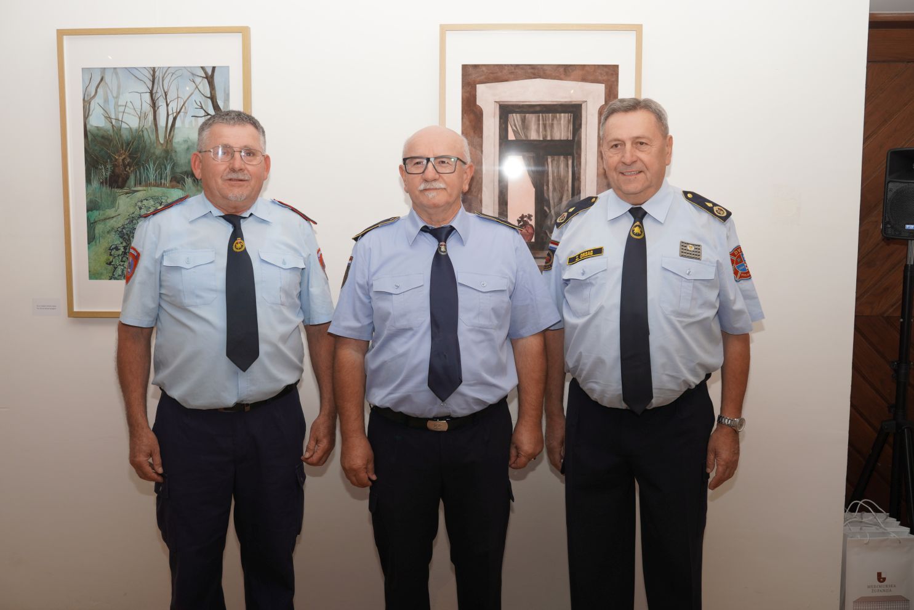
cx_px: 457
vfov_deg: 37.2
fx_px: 906
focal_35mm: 36
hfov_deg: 53.5
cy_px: 305
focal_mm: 23.8
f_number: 4.5
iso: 200
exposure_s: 1/200
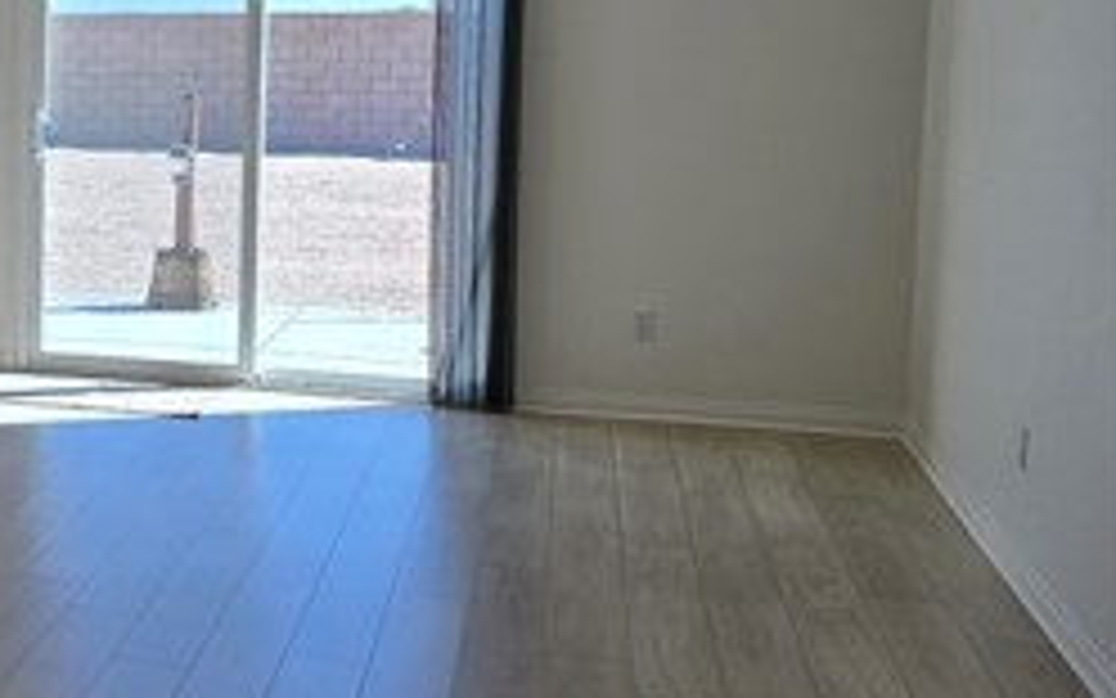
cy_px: 171
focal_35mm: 63
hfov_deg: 27.6
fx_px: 1916
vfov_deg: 20.5
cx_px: -302
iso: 12
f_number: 1.7
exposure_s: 1/133
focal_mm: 6.3
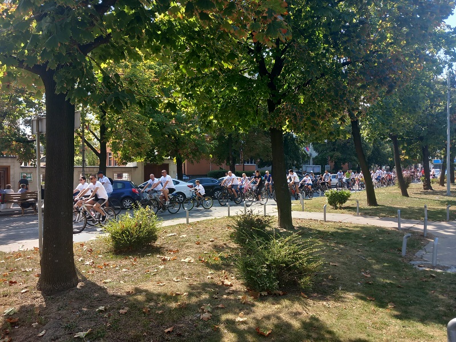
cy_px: 171
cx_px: 228
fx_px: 356
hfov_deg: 65.3
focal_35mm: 27
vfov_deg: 51.4
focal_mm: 4
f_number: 1.8
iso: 20
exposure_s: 1/113
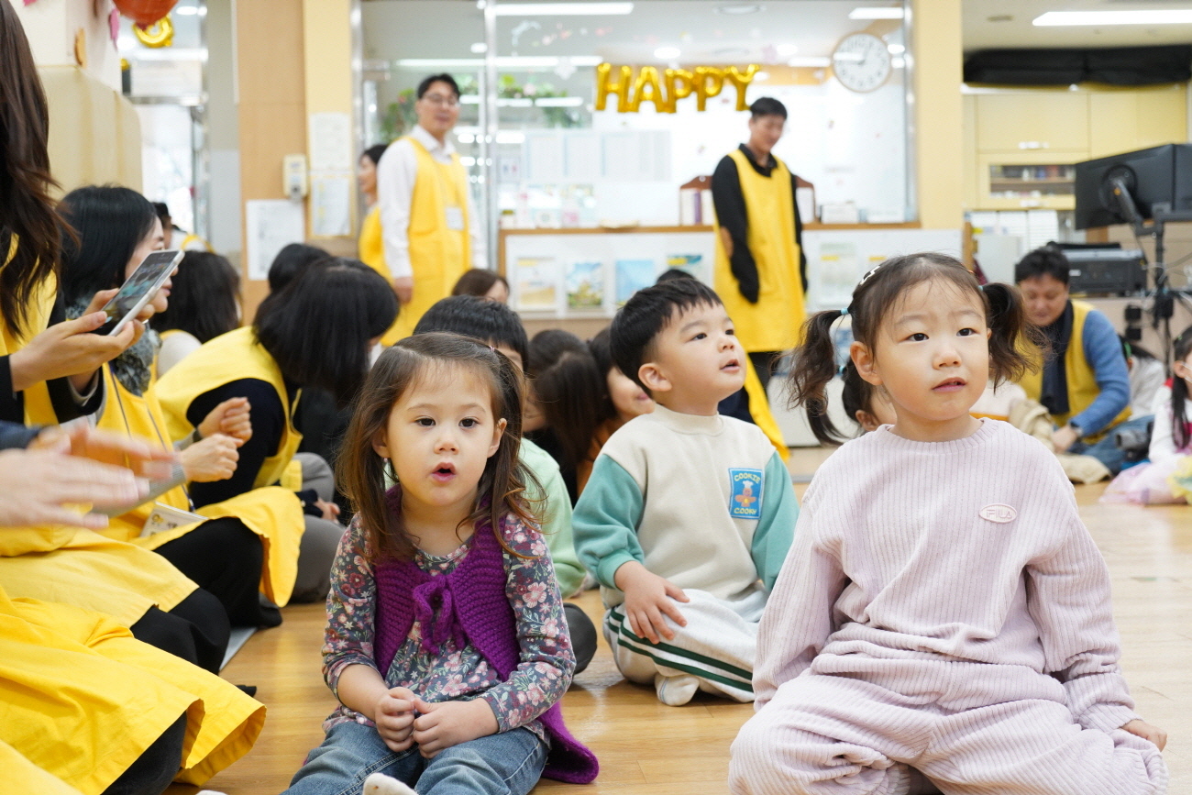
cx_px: 596
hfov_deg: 36.9
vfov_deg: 25.1
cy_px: 398
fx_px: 1788
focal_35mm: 54
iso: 2500
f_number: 5.6
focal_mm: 54
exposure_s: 1/60
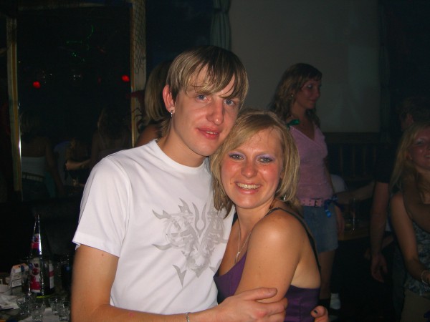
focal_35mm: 38
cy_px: 161
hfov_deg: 49.0
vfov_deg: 37.7
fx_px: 472
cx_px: 215
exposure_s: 1/60
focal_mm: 7.9
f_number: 2.8
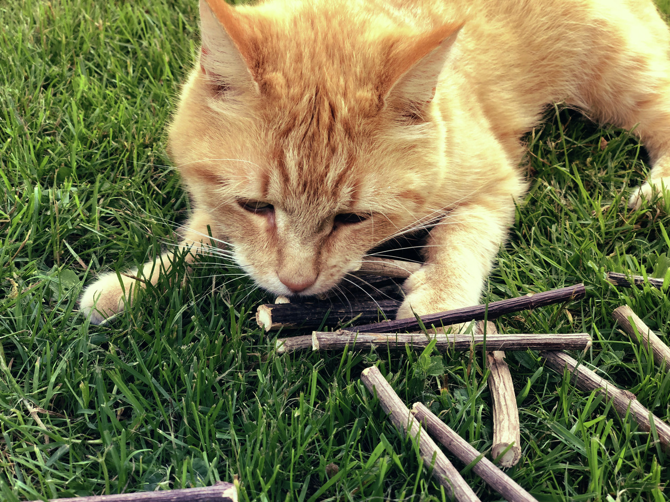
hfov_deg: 36.8
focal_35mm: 52
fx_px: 1006
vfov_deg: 28.0
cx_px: 335
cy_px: 251
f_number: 2.4
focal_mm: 6
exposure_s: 1/60
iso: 25
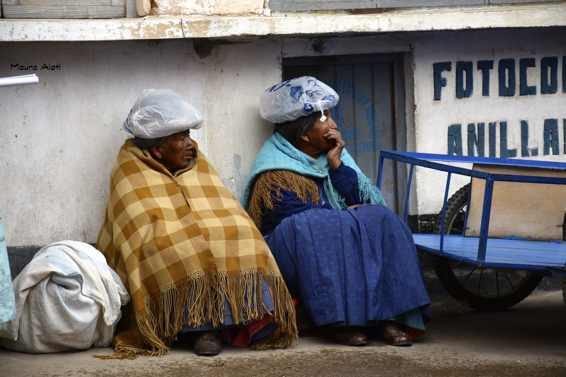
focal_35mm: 150
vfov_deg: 9.1
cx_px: 283
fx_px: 2358
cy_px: 188
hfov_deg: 13.7
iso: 400
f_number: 5.6
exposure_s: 1/250
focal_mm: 100
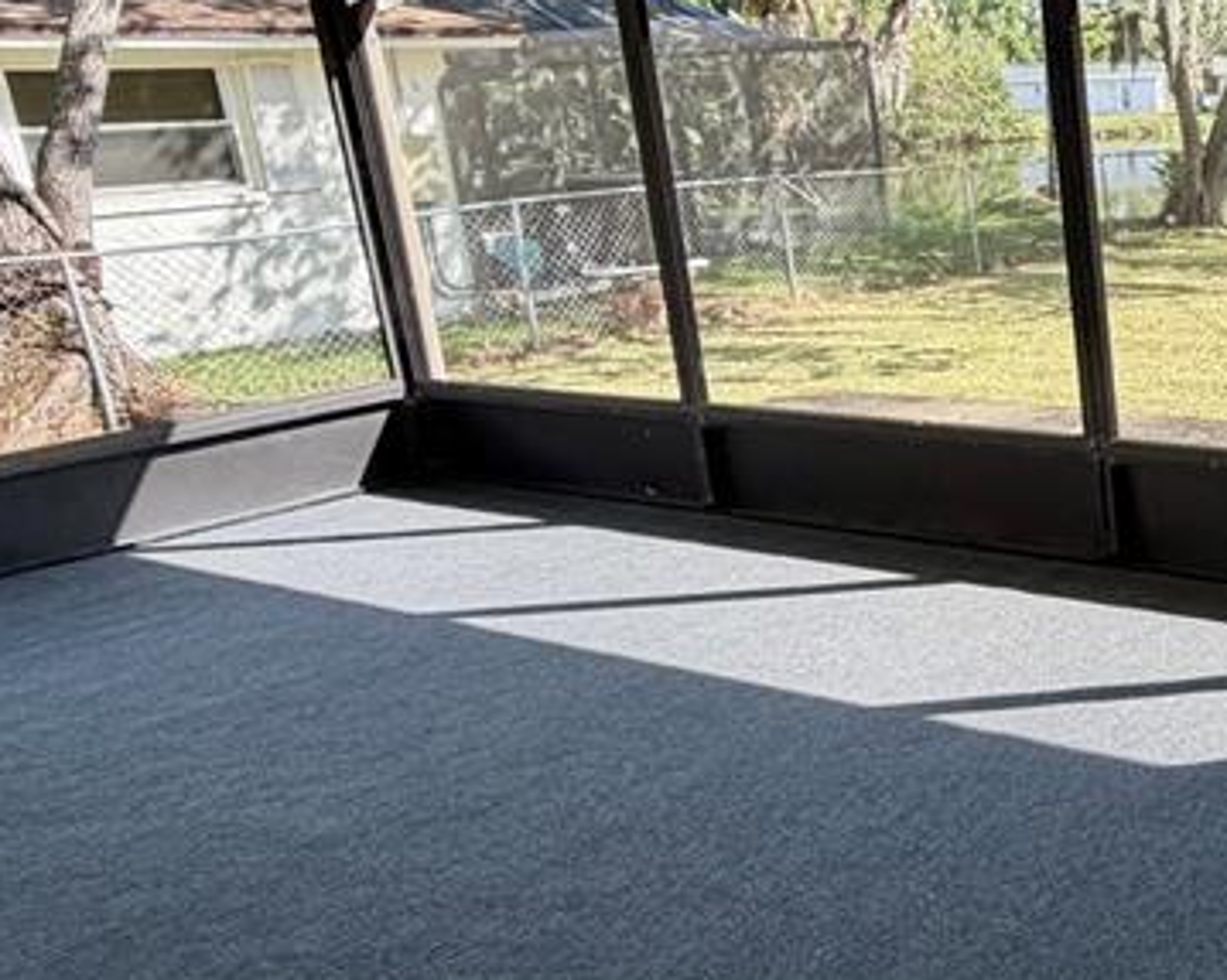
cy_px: 420
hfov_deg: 37.4
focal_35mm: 39
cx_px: 1415
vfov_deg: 38.1
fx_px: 1416
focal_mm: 2.22
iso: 40
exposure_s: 1/237
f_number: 2.2
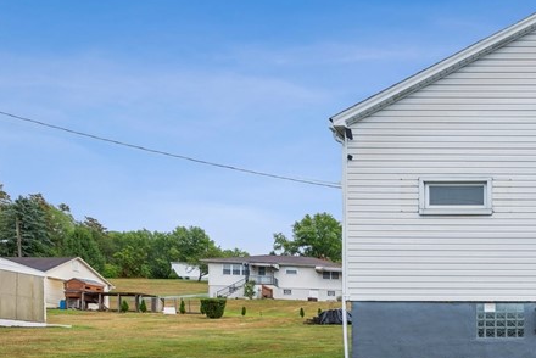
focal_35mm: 37
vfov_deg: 32.7
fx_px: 551
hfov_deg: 42.2
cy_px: 368
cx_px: 574
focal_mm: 15
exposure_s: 1/10
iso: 50
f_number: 11
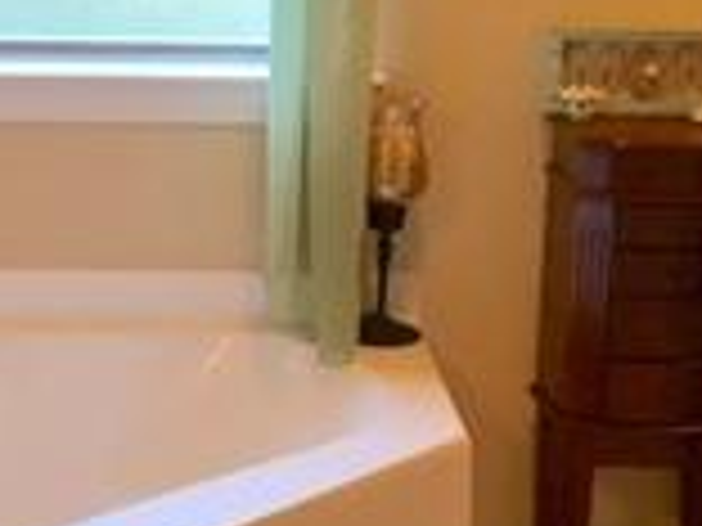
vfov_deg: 12.4
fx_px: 2413
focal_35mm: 119
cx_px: 198
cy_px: 157
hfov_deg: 16.5
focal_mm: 4.15
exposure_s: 1/30
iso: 25
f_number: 2.2
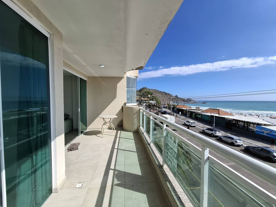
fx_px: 104
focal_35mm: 13
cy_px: 104
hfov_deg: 106.2
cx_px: 138
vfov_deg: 89.9
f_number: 2.2
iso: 40
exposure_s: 1/1080
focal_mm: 1.74
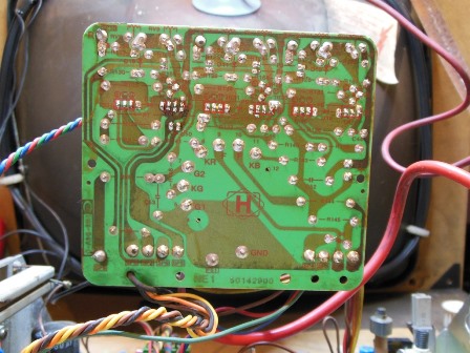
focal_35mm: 33
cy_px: 176
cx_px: 235
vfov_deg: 42.9
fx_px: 448
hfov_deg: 55.4
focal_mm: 6
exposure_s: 1/10
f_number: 3.5
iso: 400
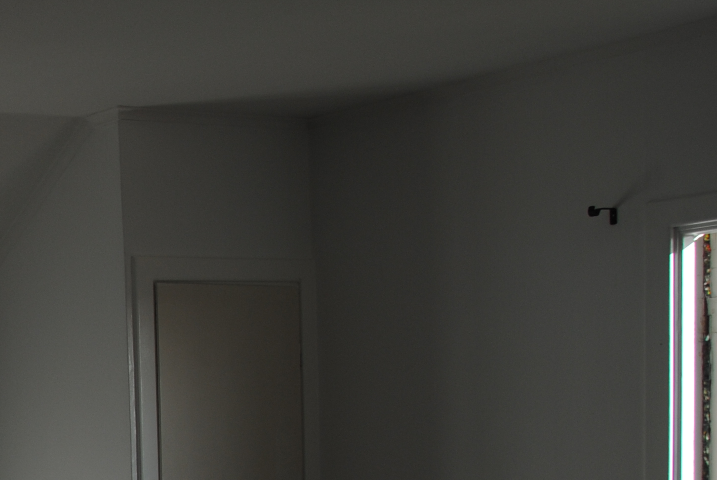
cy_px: 564
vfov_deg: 18.1
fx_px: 1436
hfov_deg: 24.3
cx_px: -232
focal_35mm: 72
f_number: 6.3
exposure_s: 1/160
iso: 100
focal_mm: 18
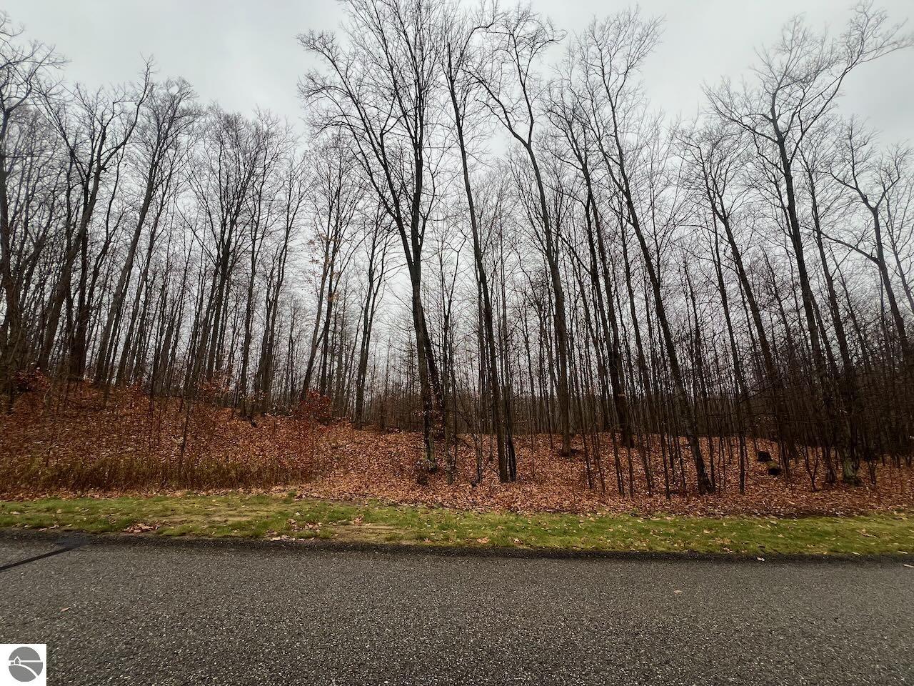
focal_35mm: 13
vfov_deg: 89.9
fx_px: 343
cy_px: 343
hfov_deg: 106.2
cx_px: 457
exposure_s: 1/99
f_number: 1.8
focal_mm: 1.57
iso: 64
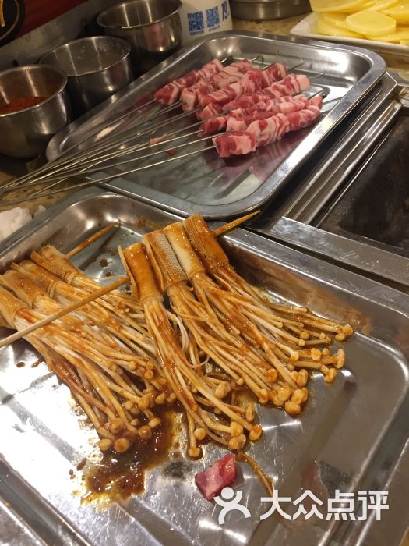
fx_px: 457
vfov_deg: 61.7
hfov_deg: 48.2
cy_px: 273
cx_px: 204
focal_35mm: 29
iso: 100
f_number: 2.2
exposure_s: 1/33
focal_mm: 4.15
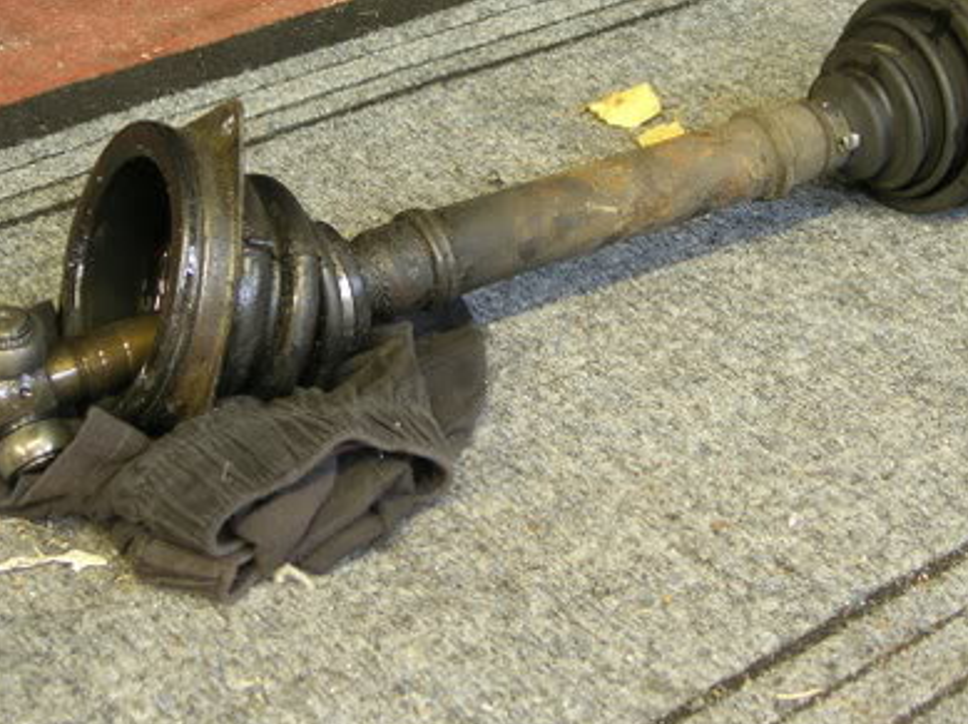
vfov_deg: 17.5
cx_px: 552
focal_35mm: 84
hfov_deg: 23.3
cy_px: 197
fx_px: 2347
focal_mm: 10.6
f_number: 3.2
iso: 113
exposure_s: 1/3.7
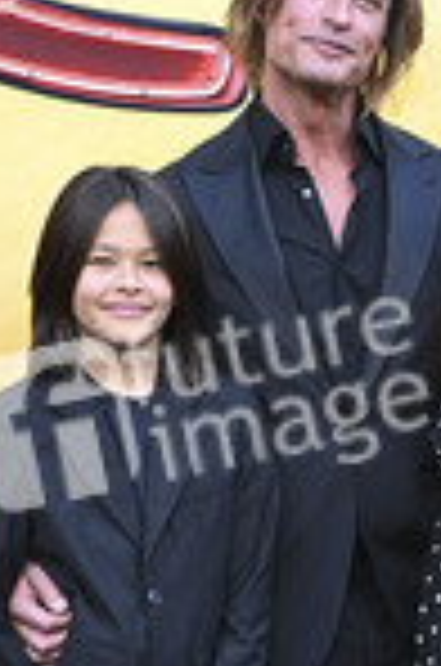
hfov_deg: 13.6
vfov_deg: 20.0
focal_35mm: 100
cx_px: 328
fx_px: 1846
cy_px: 630
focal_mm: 37
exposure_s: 1/200
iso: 1250
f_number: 5.6
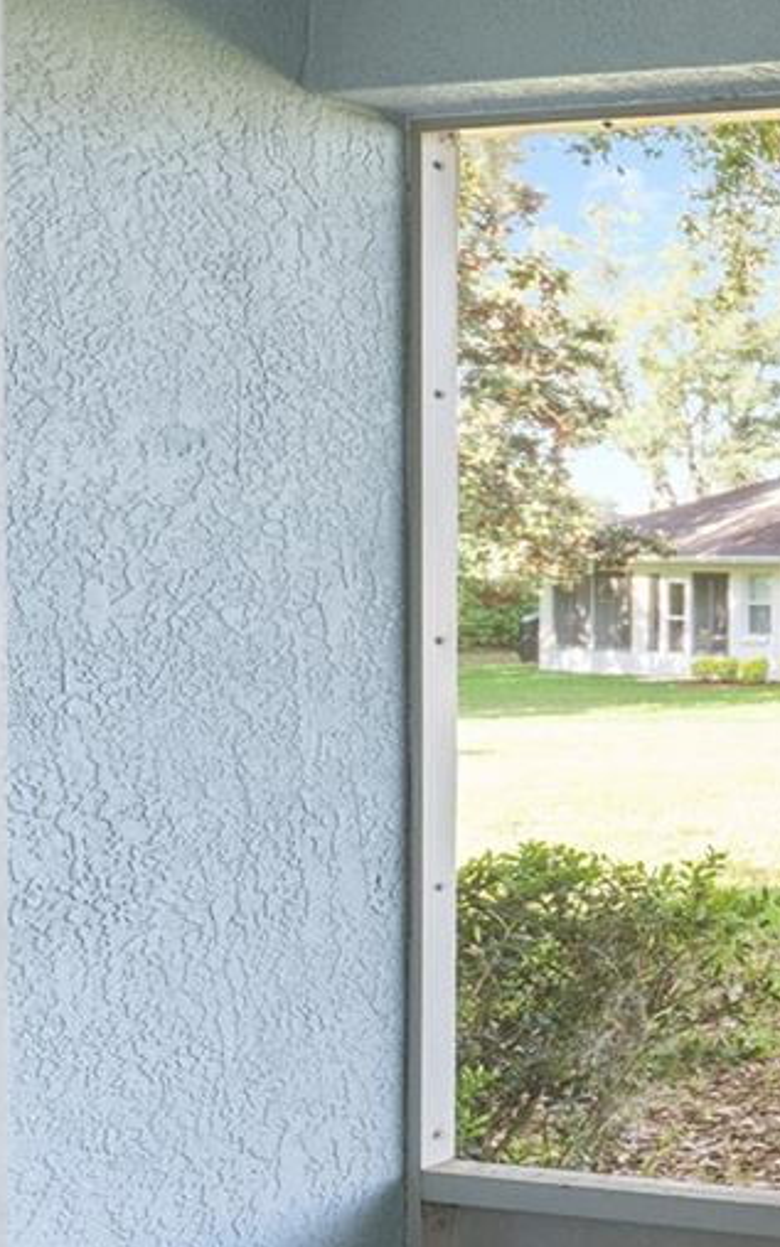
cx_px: 1936
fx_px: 1530
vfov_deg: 44.2
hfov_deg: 14.6
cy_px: 519
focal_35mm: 45
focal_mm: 14
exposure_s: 1/40
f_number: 7.1
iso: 400
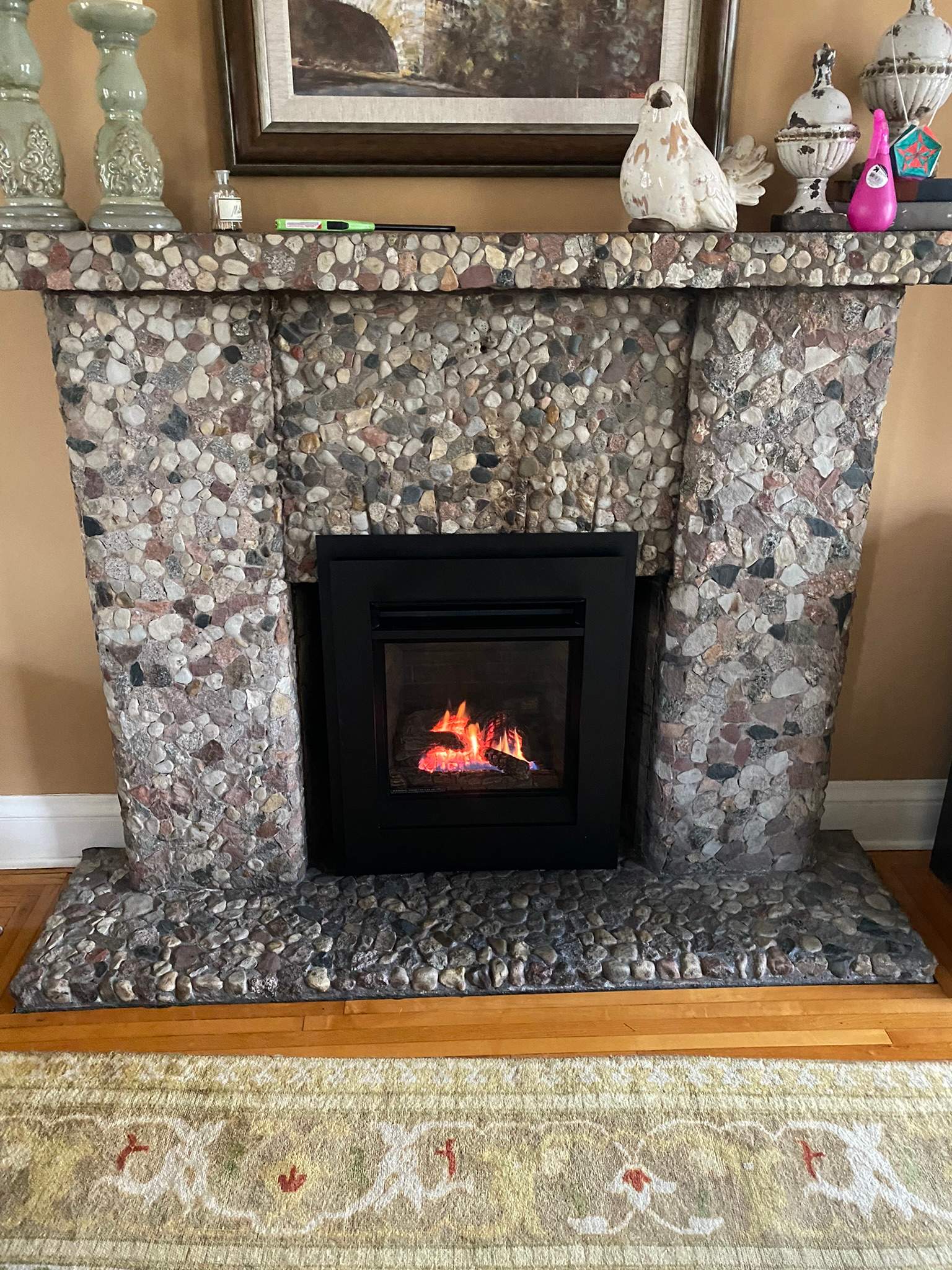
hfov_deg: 53.1
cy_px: 635
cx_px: 476
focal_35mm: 26
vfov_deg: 67.3
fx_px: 953
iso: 800
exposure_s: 1/30
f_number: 1.8
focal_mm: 4.25
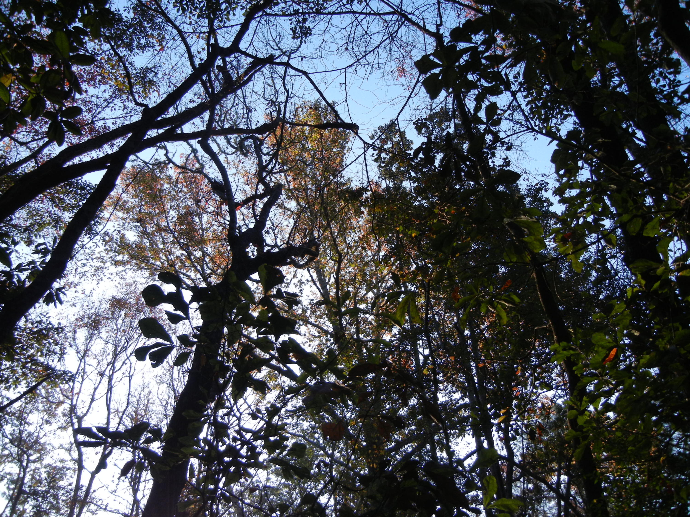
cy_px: 258
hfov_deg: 60.0
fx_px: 598
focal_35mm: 30
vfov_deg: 46.8
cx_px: 345
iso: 200
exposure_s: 1/634
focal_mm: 5.4
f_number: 3.5
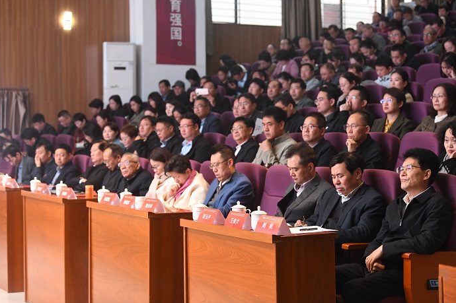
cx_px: 227
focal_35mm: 71
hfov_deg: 28.5
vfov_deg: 19.2
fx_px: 899
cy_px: 152
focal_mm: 70
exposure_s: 1/160
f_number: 4
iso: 2500
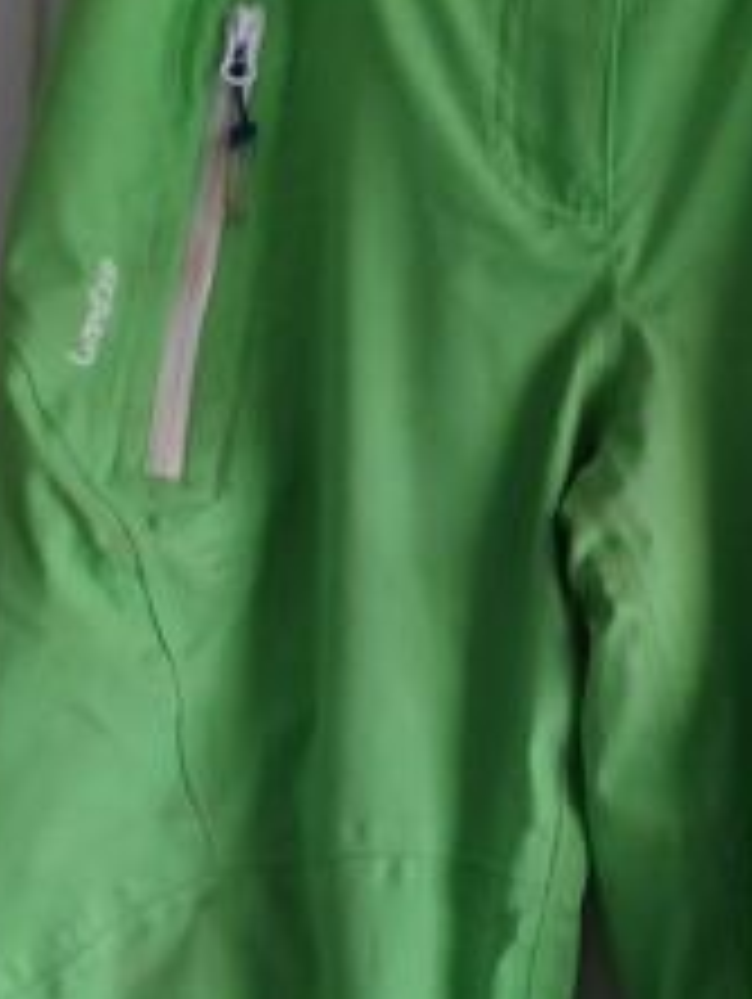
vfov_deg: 26.8
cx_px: 365
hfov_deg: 20.5
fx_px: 2082
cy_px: 698
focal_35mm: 72
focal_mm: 4.6
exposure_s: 1/25
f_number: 1.8
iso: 400
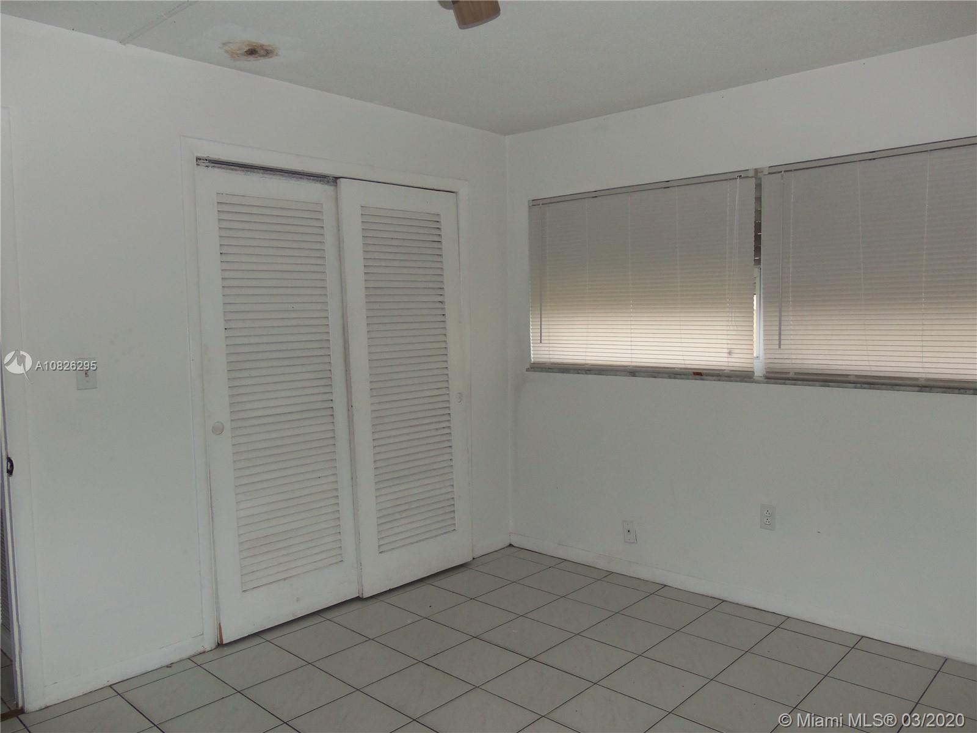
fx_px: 734
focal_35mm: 26
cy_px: 366
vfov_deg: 53.1
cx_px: 488
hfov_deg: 67.3
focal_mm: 4.7
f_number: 3.2
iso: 100
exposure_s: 1/40
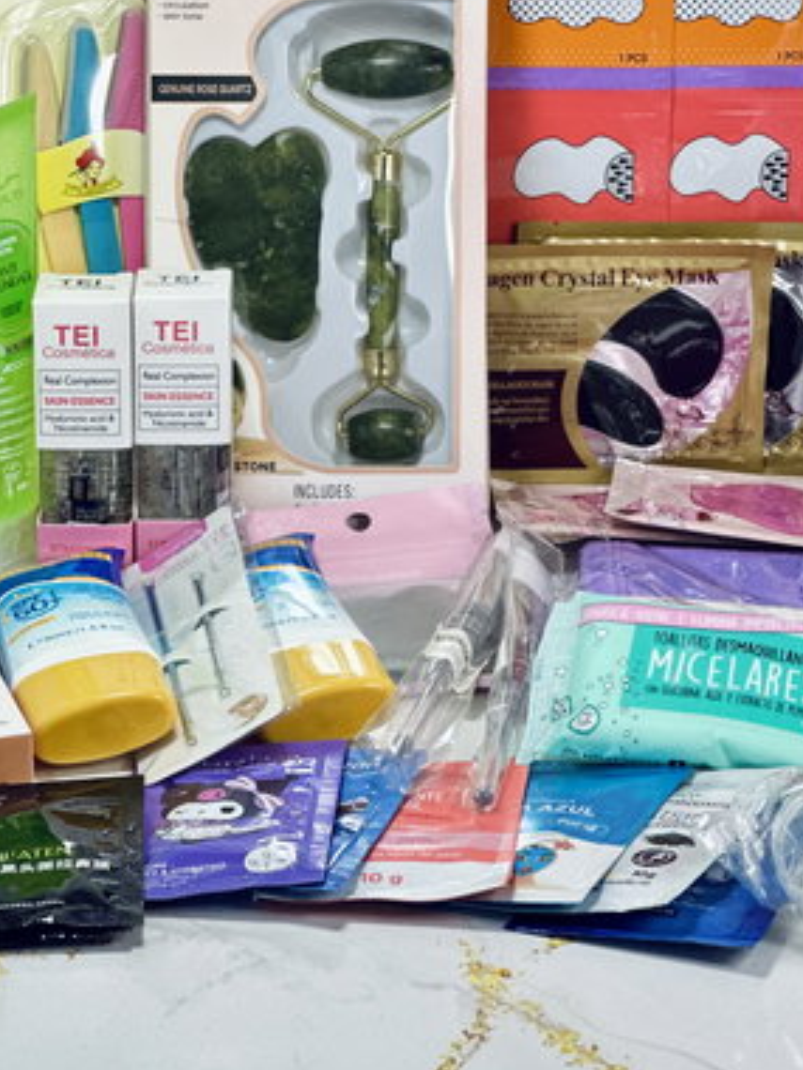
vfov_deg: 18.2
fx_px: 3340
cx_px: 448
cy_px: 503
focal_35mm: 108
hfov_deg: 13.7
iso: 250
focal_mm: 9
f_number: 2.8
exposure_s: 1/100
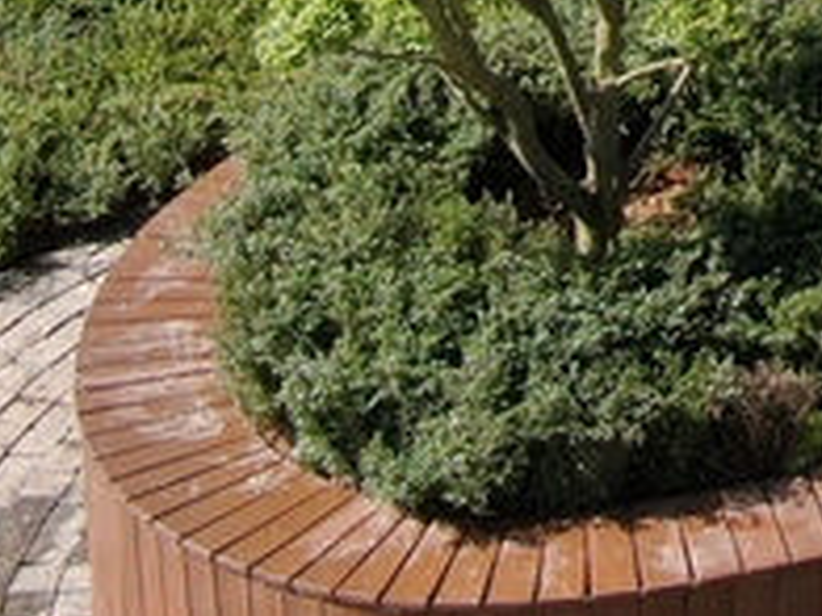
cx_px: 1384
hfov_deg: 11.7
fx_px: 3752
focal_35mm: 158
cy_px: -939
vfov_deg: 8.5
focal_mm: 5.33
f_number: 3.1
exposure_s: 1/800
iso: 110
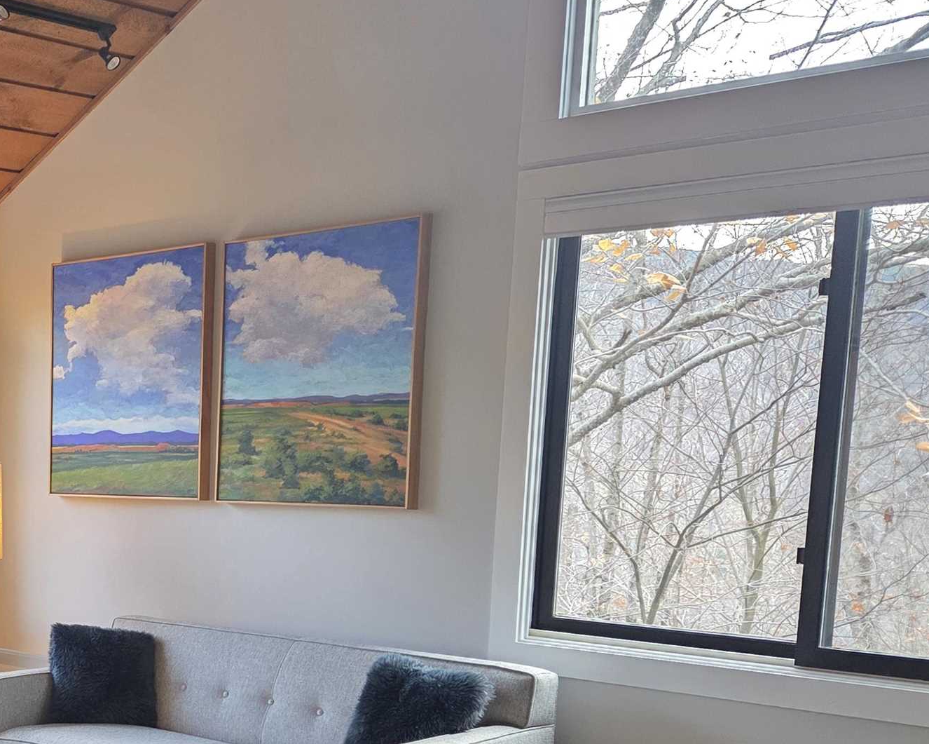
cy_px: 621
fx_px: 1430
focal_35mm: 52
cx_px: -71
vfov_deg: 28.4
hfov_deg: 32.1
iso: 250
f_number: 1.8
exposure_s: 1/120
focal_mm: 5.4
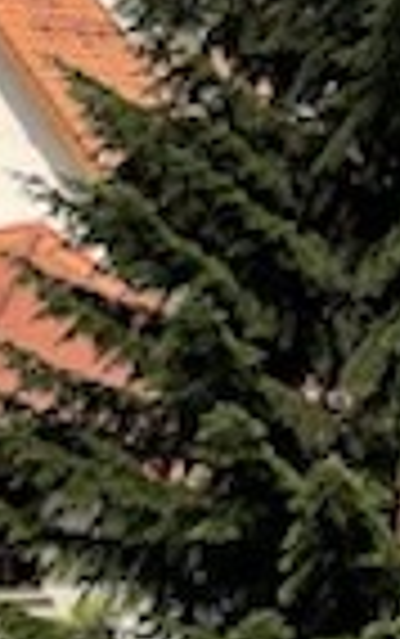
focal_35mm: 155
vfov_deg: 13.4
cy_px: 594
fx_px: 2698
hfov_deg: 8.1
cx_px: -396
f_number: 1.6
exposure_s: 1/2857
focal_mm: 5.1
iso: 32
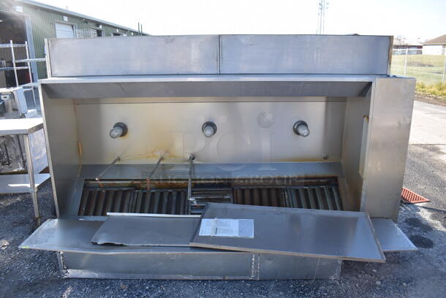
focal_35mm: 27
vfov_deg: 48.0
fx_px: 335
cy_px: 149
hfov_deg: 67.3
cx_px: 223
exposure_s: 1/200
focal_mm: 18
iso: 200
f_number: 6.3
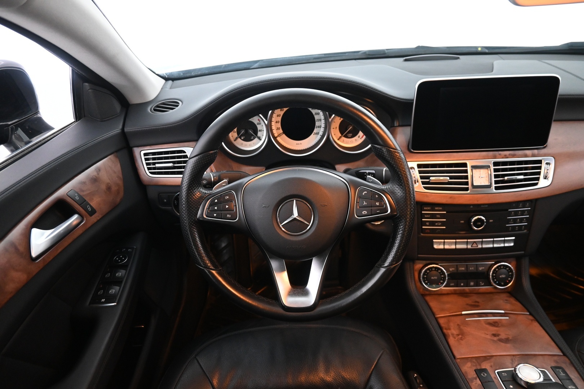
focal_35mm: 24
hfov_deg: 73.7
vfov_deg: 53.1
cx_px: 292
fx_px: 389
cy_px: 194
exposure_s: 1/25
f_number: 3.5
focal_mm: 16
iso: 2200
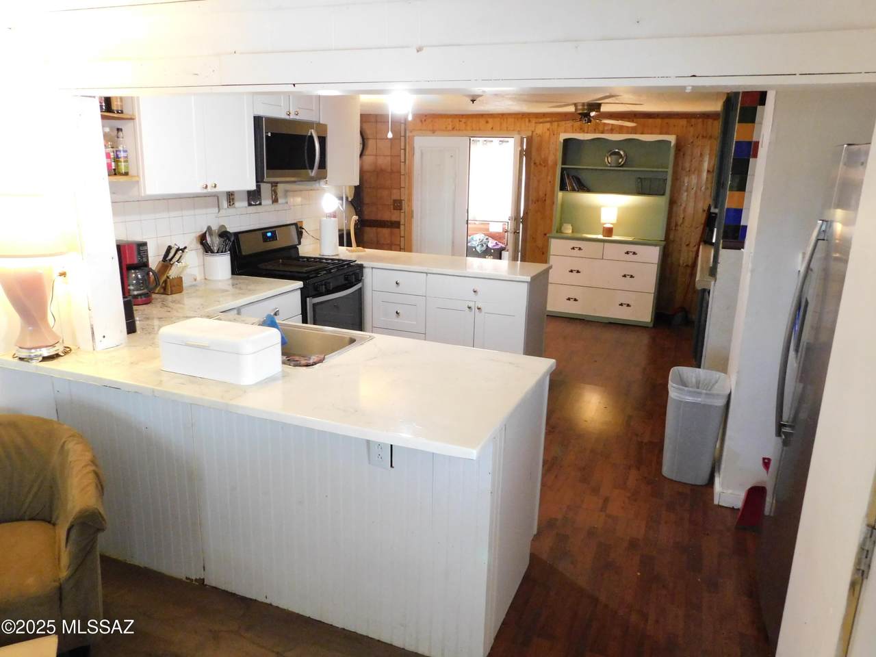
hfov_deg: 69.4
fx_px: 633
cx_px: 438
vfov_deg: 54.9
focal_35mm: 25
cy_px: 328
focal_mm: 4.5
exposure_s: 1/30
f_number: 3.1
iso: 800
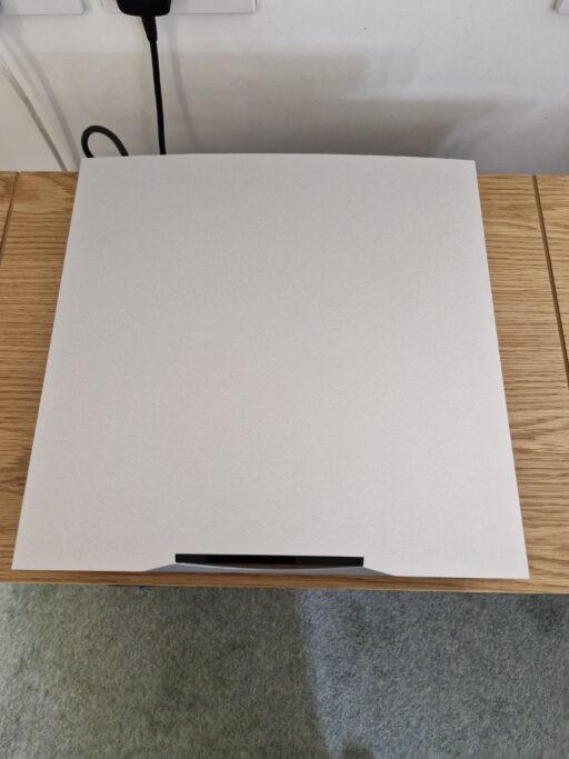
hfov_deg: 58.9
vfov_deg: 73.9
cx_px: 284
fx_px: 504
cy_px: 380
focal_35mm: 23
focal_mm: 5.54
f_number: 1.8
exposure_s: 1/100
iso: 64
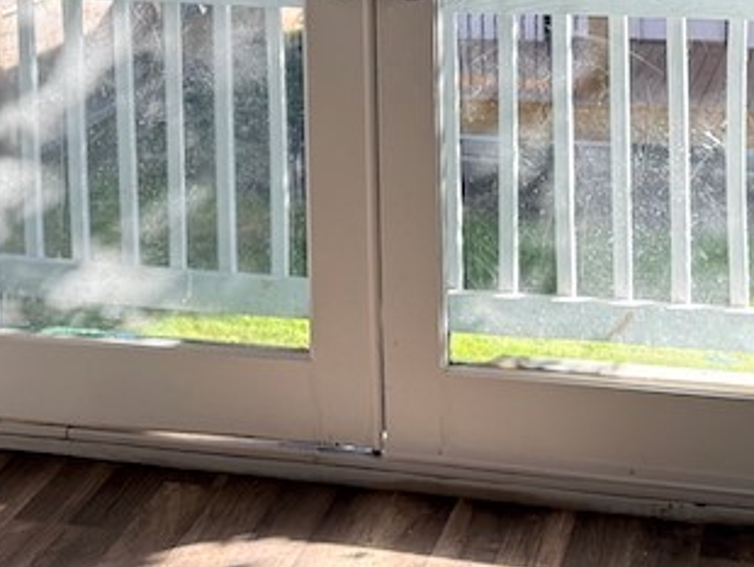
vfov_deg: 14.4
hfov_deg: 19.6
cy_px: -129
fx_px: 2158
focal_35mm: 99
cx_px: 161
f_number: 1.78
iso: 100
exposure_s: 1/345
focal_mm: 6.76
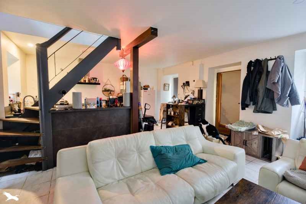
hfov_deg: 96.7
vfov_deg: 73.7
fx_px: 136
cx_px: 153
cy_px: 102
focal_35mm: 16
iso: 800
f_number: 8
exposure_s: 1/13
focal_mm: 16
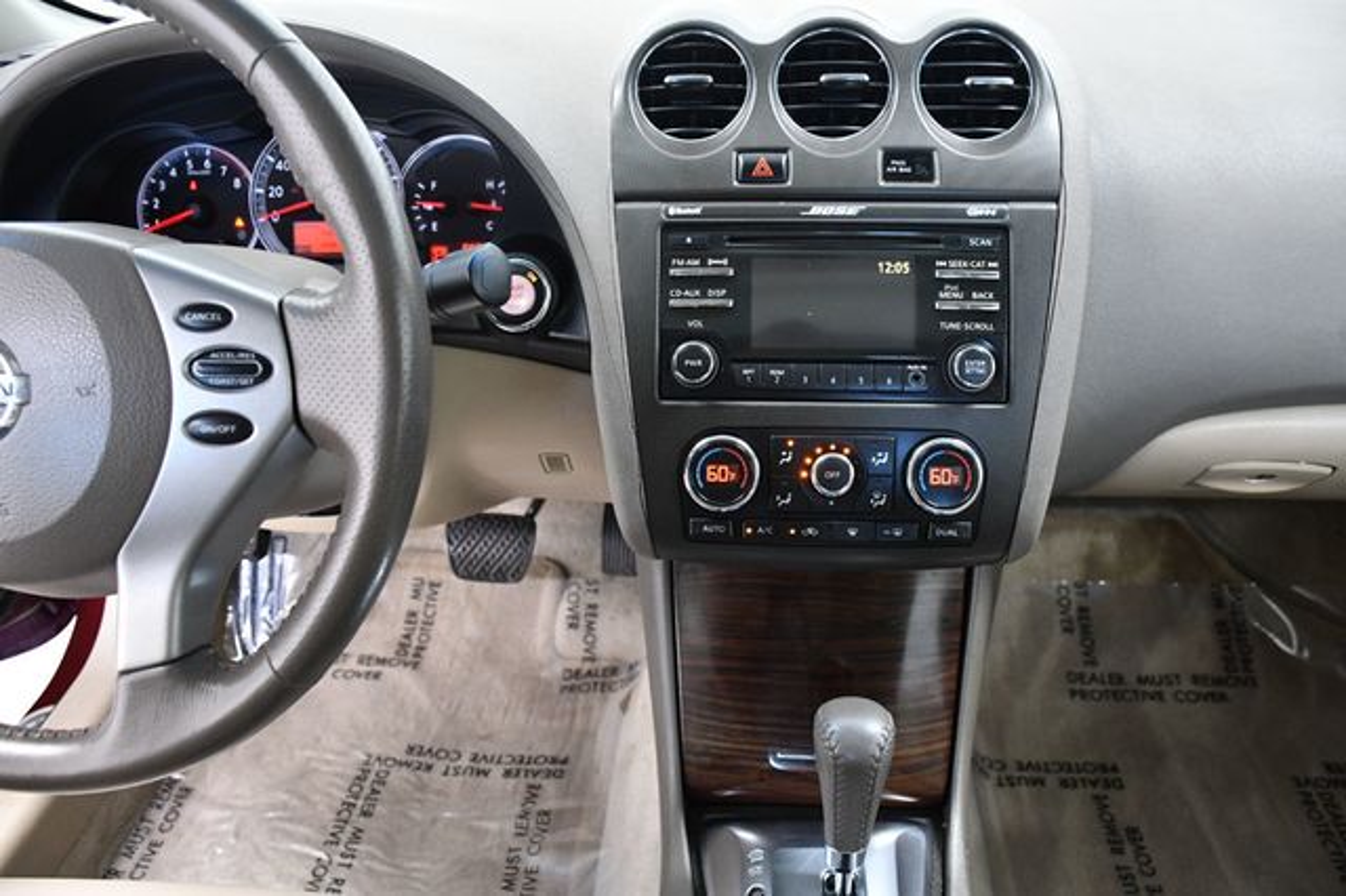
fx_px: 1009
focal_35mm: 27
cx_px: 673
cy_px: 448
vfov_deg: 47.9
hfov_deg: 67.4
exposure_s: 1/100
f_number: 5
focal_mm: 18
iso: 2500
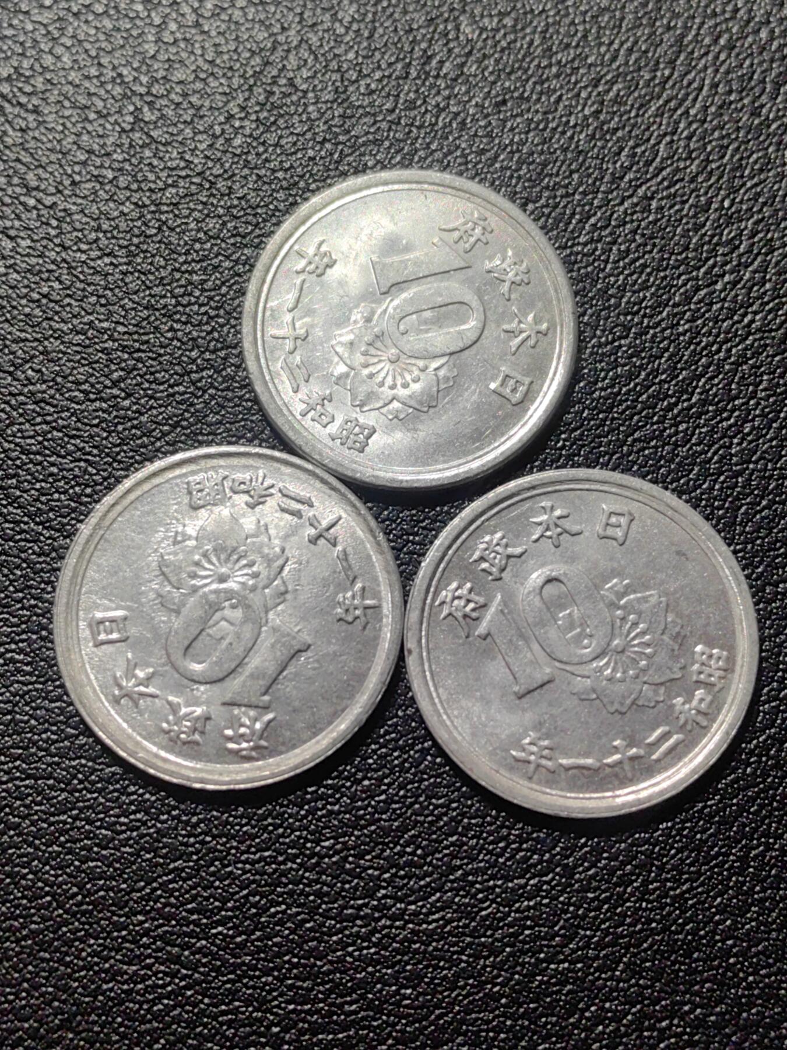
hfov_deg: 26.6
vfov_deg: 34.9
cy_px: 525
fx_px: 1667
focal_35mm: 55
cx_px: 394
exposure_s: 1/134
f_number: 2
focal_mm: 5.75
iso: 50
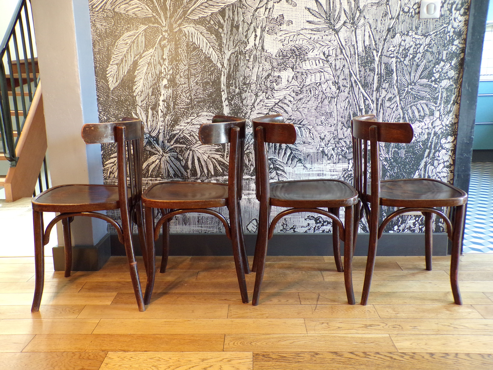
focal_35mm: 32
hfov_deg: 56.8
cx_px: 246
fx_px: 456
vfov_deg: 44.2
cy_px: 185
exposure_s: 1/17
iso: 263
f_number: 3.2
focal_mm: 5.8
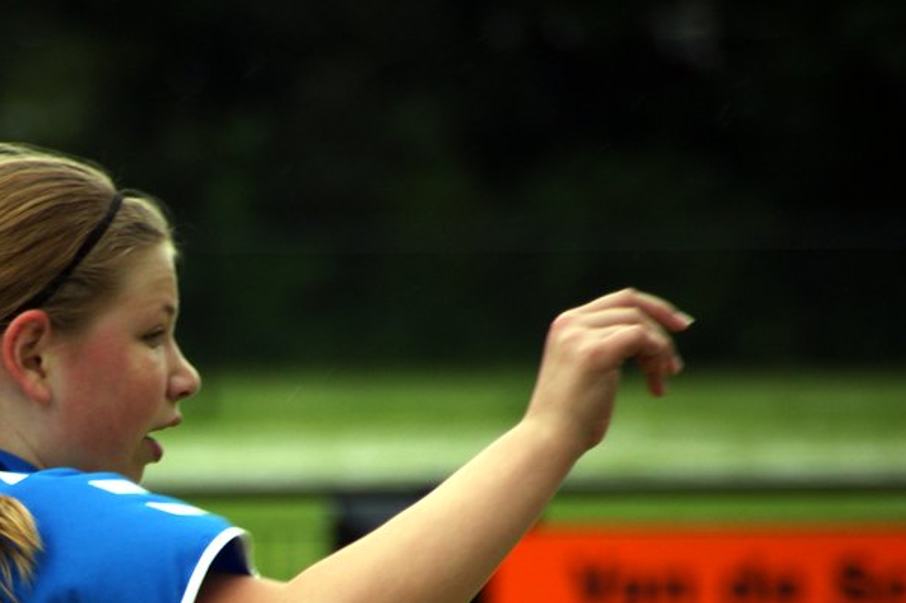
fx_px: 18939
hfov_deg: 2.7
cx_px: 27
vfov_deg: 1.8
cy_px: 573
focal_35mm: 753
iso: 100
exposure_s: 1/320
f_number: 6.3
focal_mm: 250
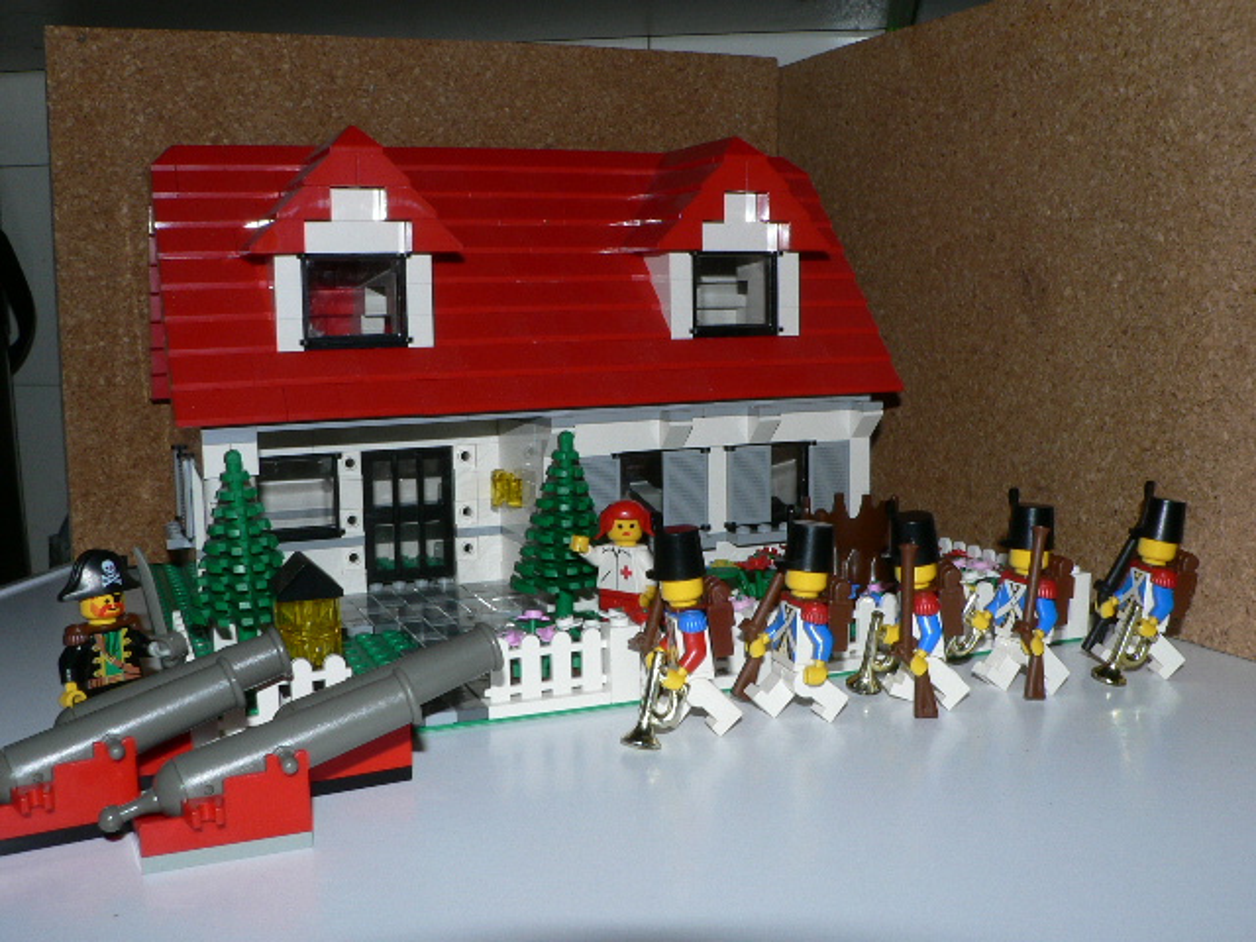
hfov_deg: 51.4
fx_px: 1306
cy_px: 471
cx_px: 628
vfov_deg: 39.7
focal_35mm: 36
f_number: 8
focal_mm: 6
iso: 80
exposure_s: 1/2000
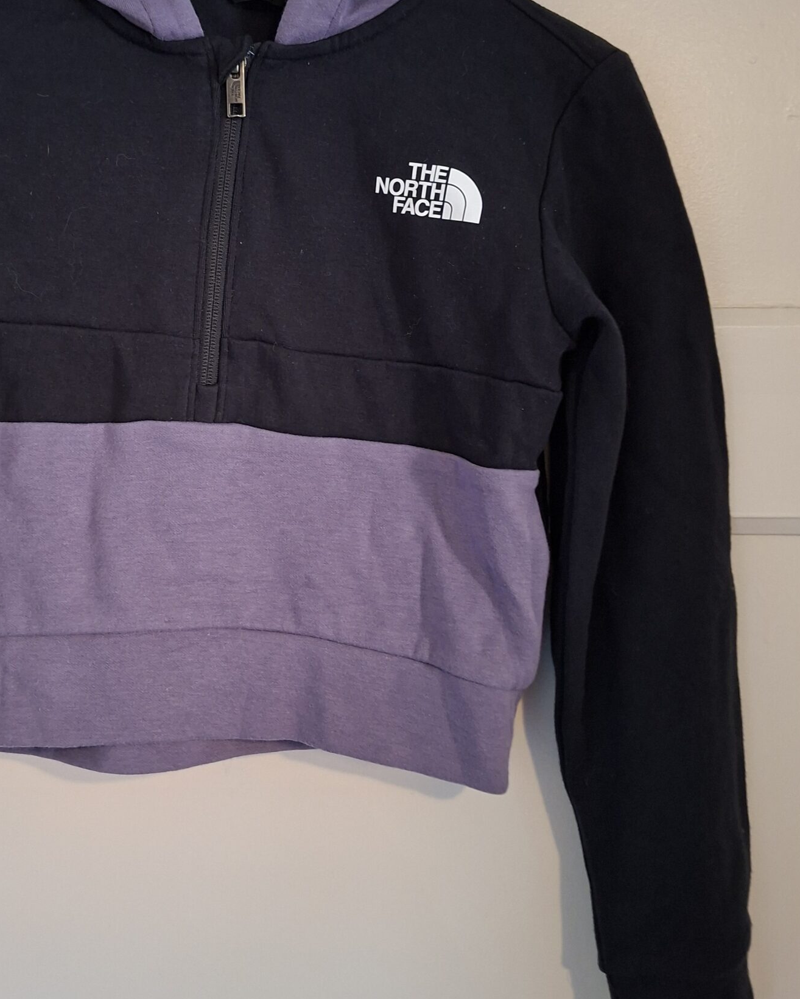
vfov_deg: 51.1
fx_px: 1036
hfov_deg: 41.8
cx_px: 279
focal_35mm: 35
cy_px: 388
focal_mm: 5.54
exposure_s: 1/24
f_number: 1.8
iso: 640
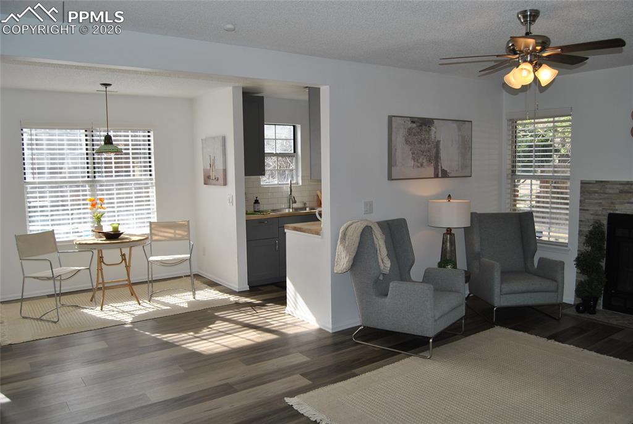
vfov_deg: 48.1
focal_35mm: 27
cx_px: 316
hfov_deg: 67.3
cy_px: 212
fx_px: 476
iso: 100
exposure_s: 1/200
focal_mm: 18
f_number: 4.5
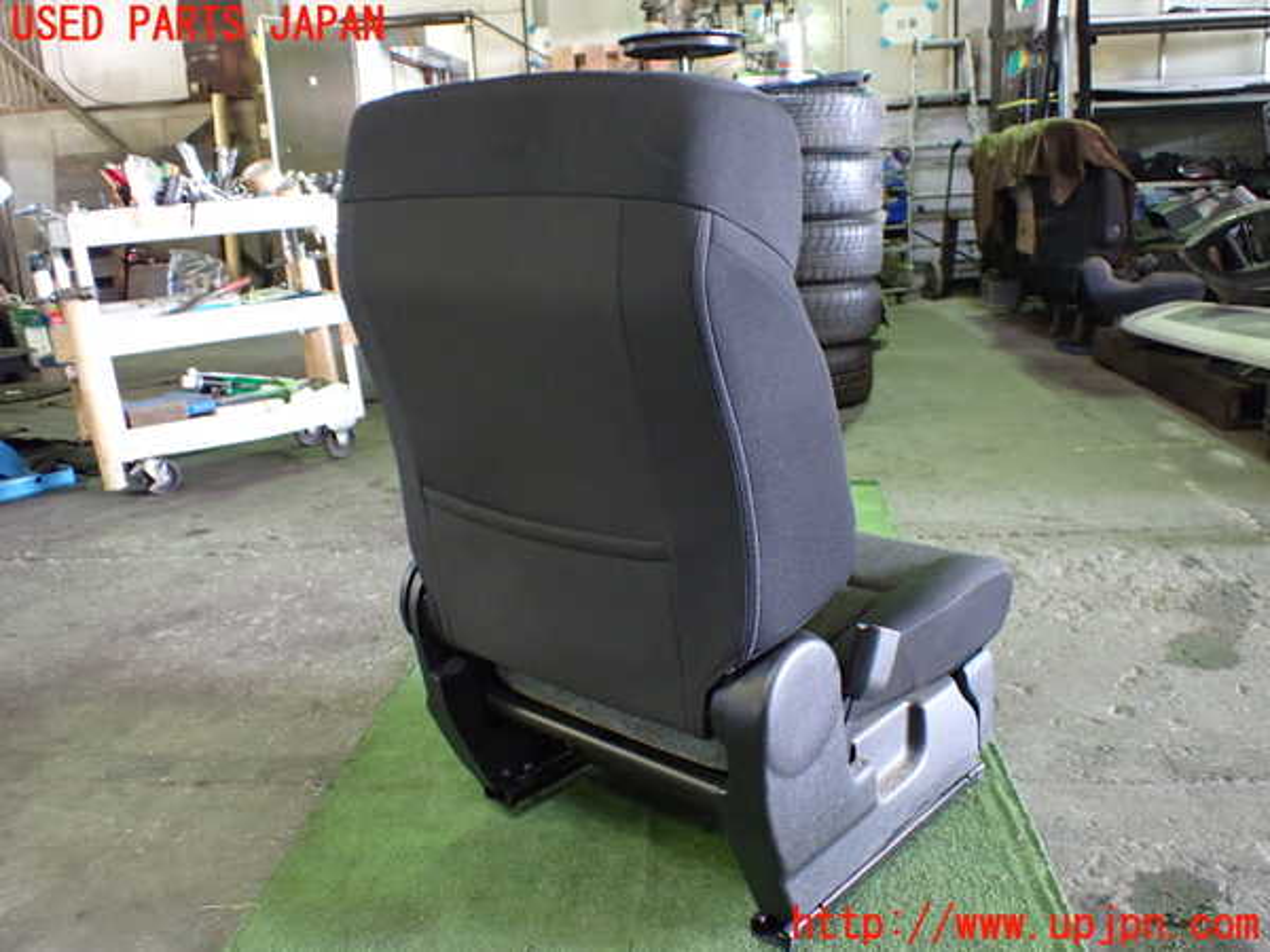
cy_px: 476
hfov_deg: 60.0
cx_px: 635
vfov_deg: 46.8
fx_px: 1101
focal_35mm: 30
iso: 800
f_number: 2.3
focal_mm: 5.4
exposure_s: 1/50
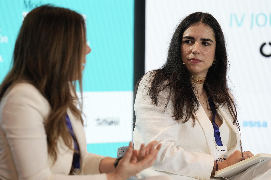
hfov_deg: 10.9
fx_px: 1415
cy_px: 90
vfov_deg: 7.3
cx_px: 136
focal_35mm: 188
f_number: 4.5
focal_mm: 188
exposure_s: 1/200
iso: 1600
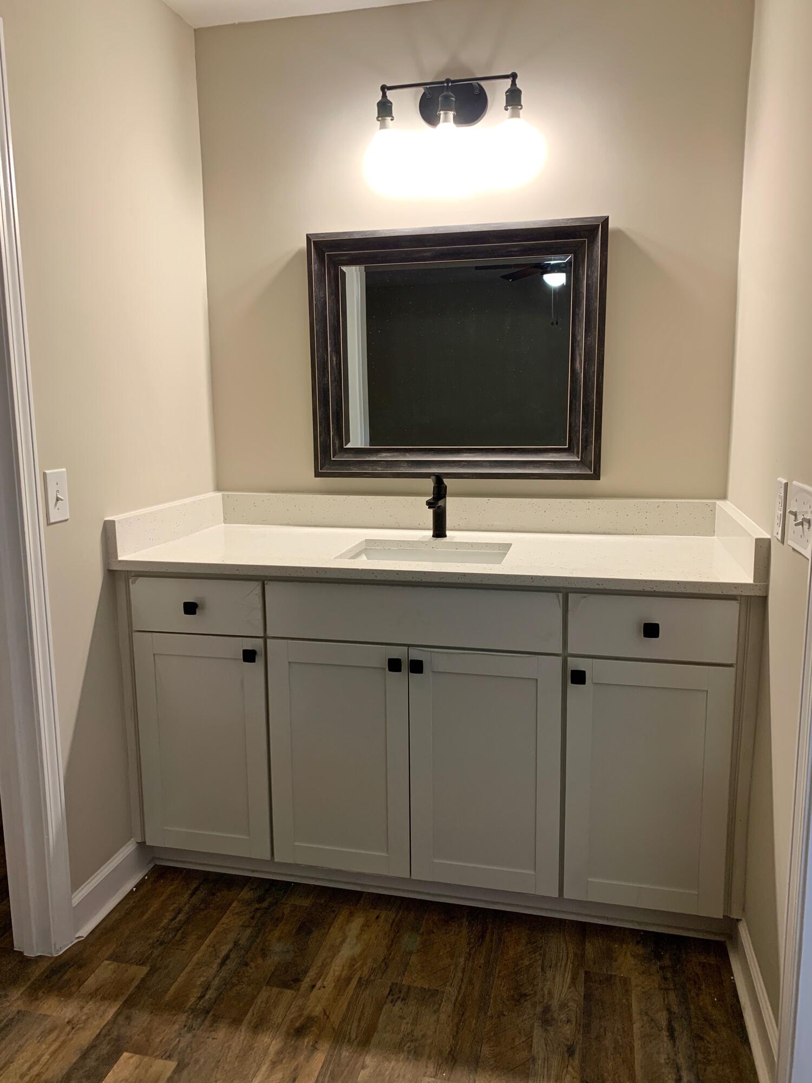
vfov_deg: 67.3
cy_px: 542
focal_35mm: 26
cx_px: 406
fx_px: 813
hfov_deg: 53.1
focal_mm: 4.25
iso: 80
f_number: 1.8
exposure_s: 1/60
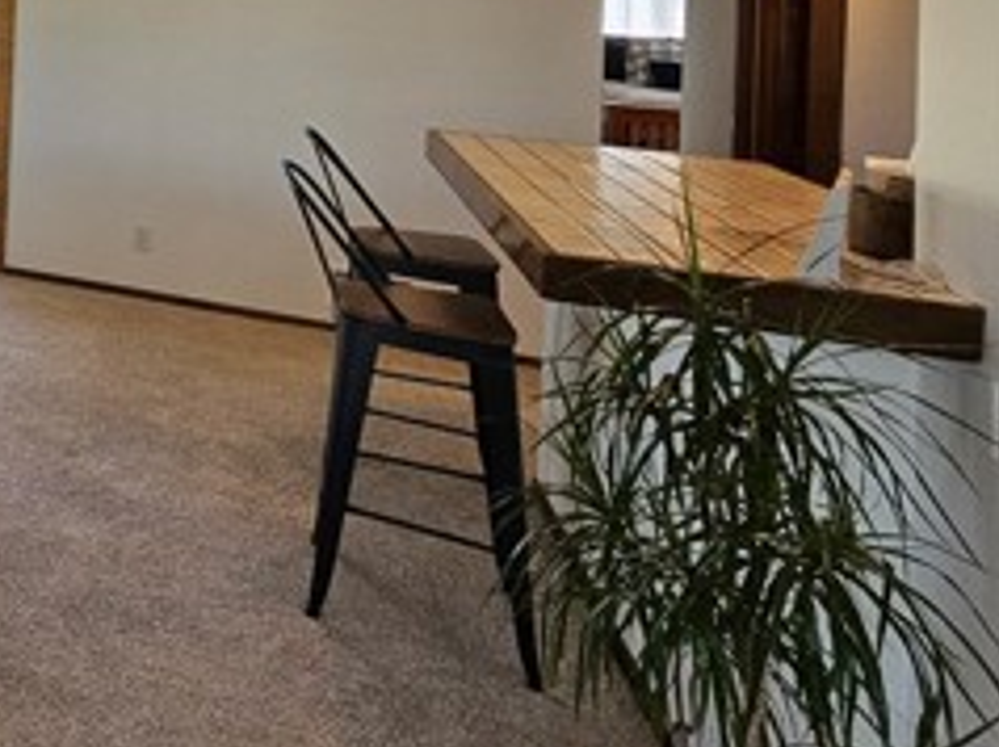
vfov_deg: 35.3
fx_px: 1009
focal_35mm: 35
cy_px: -59
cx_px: -327
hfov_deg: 34.8
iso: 64
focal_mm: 2.2
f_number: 2.2
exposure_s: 1/120
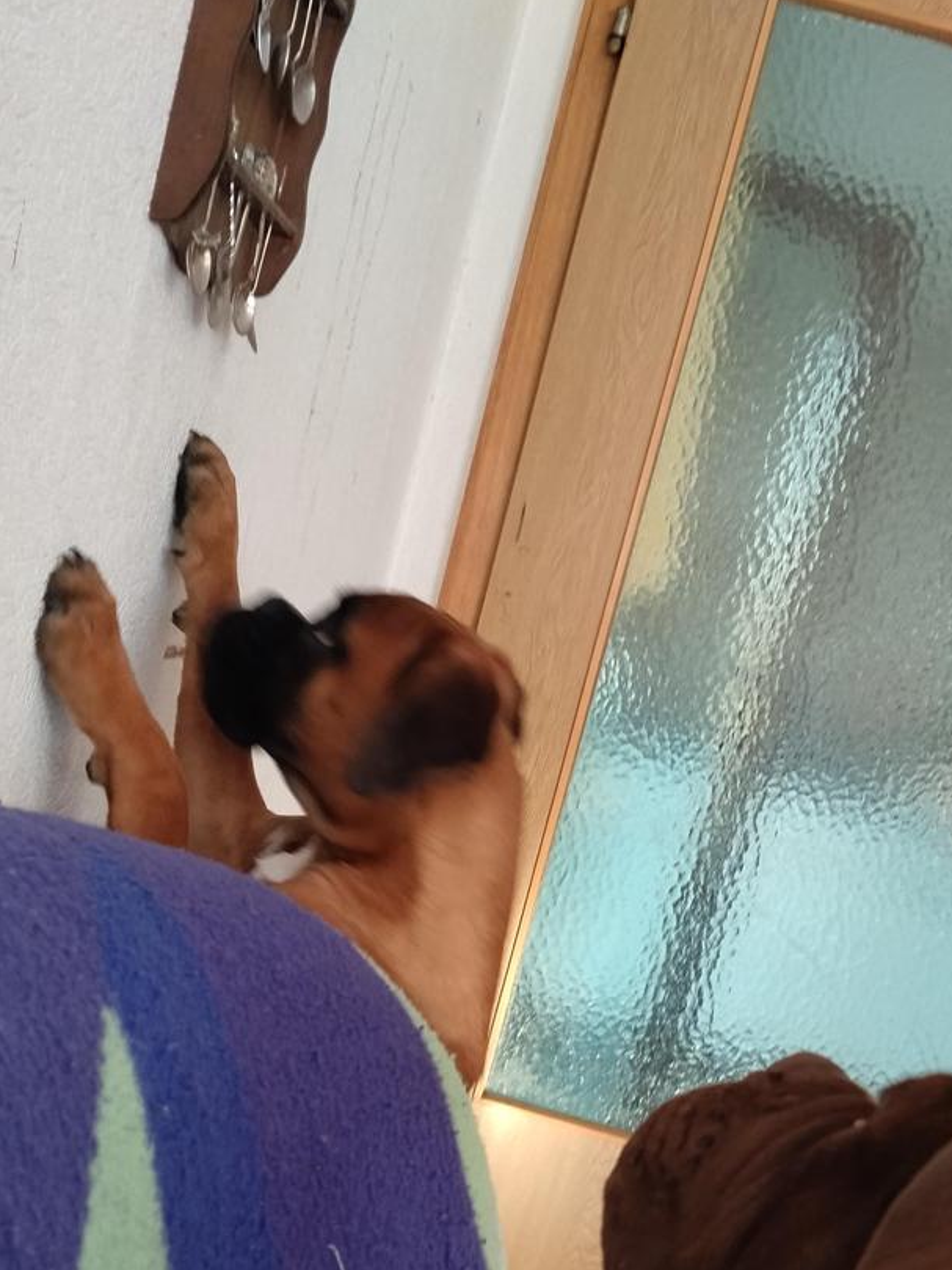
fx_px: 1576
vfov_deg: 42.8
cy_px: 909
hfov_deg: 33.6
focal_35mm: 43
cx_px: 527
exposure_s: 1/33.3
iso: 160
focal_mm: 4.22
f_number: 1.8
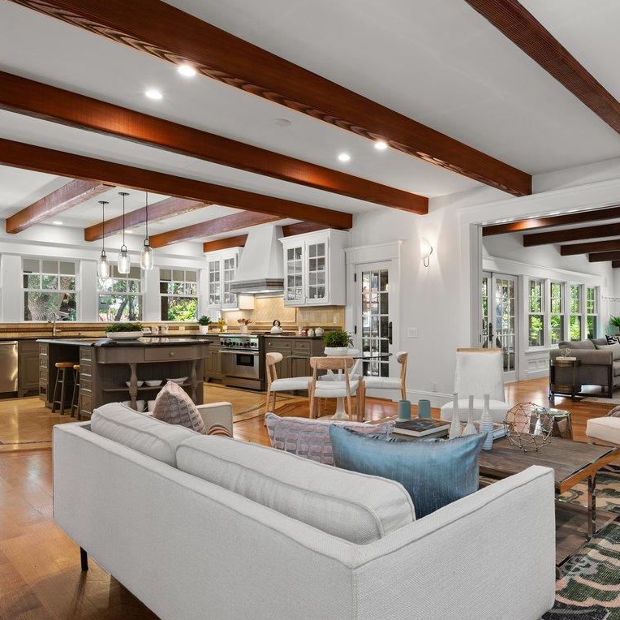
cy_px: 316
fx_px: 486
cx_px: 417
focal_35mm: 24
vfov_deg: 65.0
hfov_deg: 63.3
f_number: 11
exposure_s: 1/4
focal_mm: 18
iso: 400
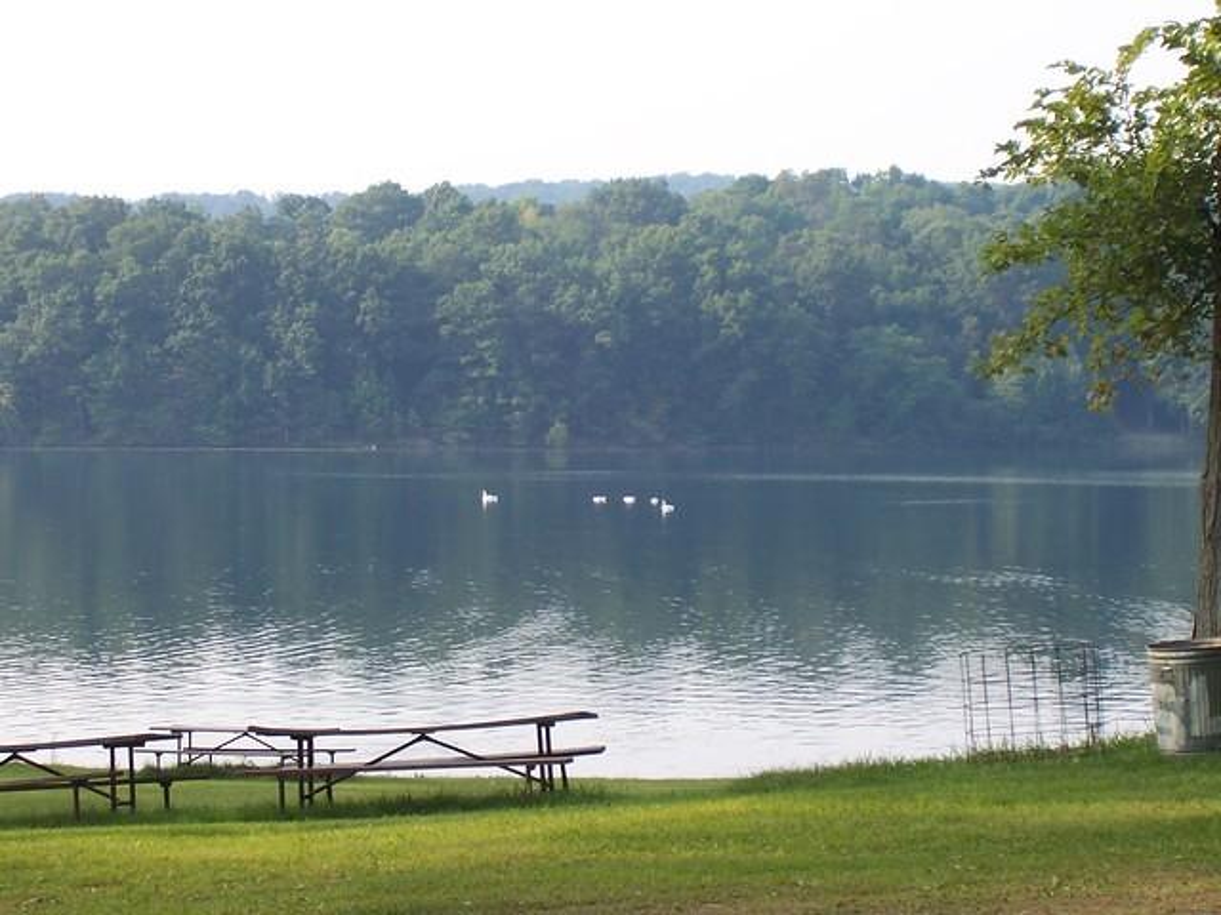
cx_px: 610
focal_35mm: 111
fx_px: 3915
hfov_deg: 17.7
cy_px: 458
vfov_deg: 13.3
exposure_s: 1/250
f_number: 4.8
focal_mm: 16.8
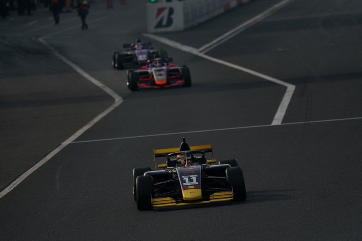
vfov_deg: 2.3
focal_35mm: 600
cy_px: 120
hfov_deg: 3.4
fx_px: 6033
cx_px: 181
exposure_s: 1/800
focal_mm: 600
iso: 250
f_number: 8
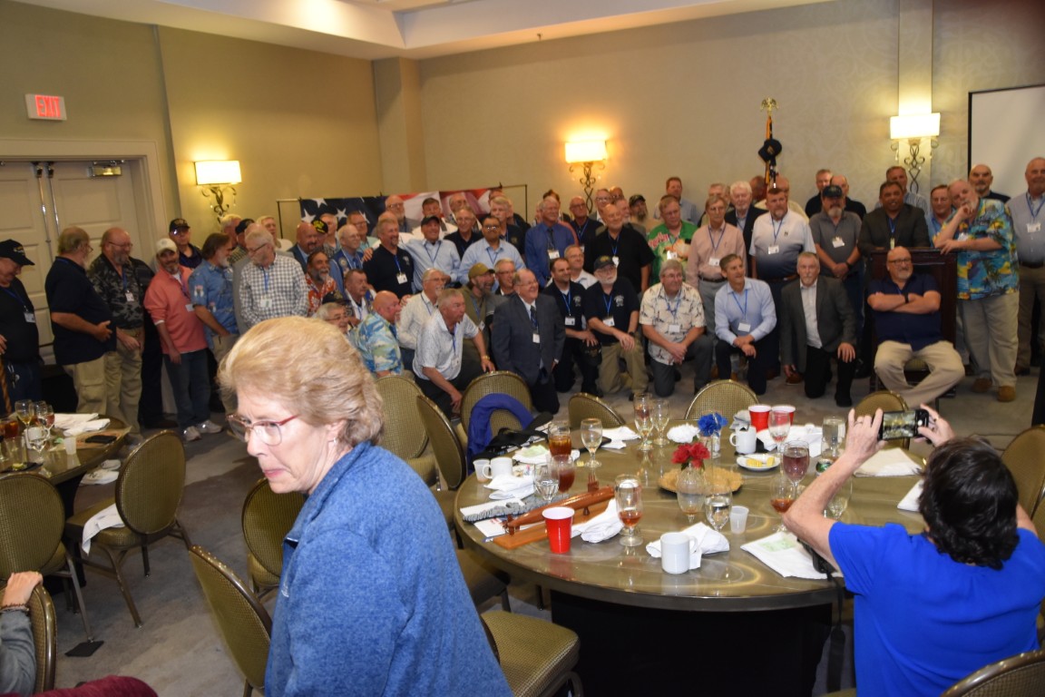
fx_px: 914
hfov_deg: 59.5
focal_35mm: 32
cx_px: 522
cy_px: 348
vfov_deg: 41.7
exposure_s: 1/60
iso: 1250
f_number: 3.8
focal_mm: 21
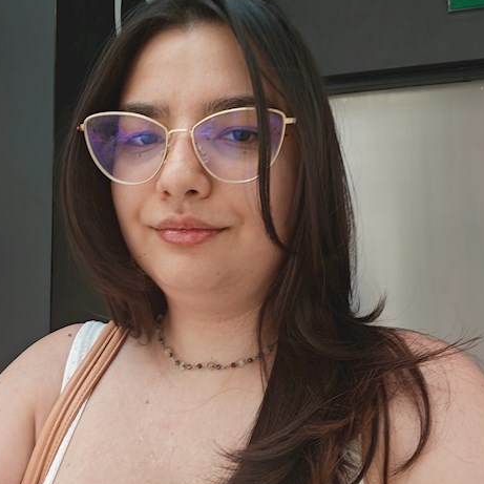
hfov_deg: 51.1
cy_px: 241
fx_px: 506
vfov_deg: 51.1
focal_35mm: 32
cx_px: 238
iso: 80
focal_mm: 2.98
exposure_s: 1/50
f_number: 2.1
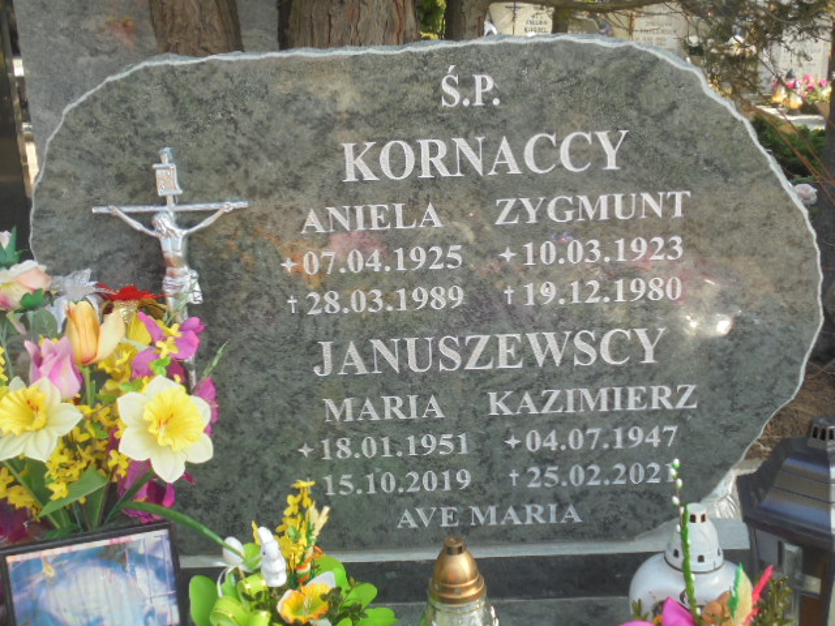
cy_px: 313
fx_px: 1037
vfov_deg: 33.6
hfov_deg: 43.9
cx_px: 418
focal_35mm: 43
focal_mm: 7.8
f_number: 4.5
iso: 100
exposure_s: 1/125
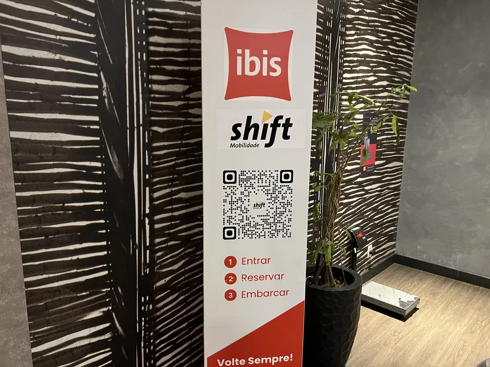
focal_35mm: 26
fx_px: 368
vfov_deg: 53.1
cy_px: 184
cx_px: 245
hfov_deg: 67.3
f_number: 1.5
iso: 640
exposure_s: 1/40
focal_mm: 5.7
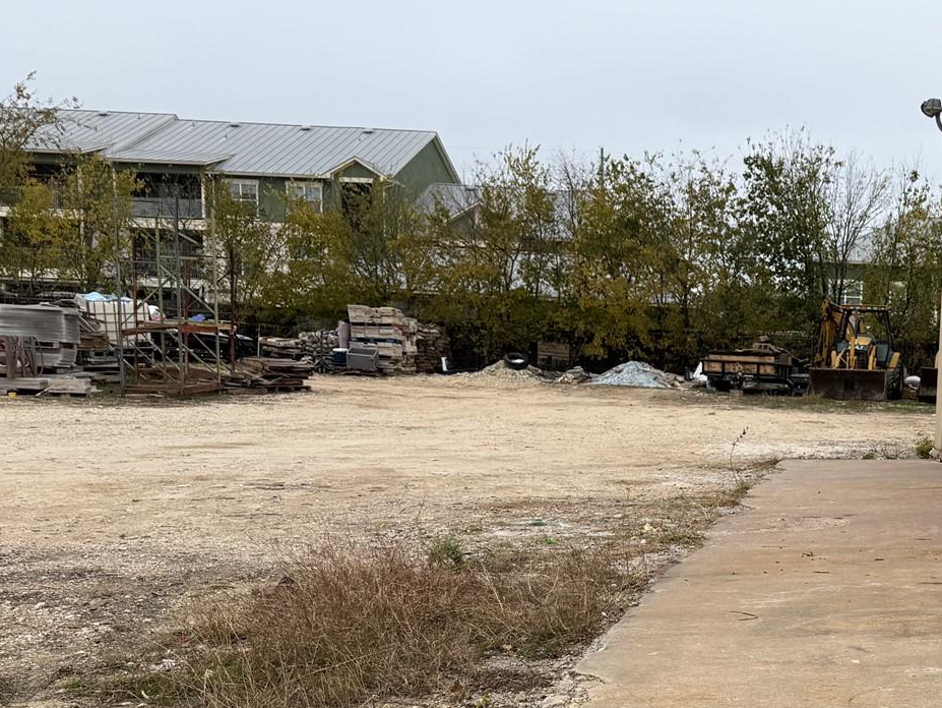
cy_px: 601
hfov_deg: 33.8
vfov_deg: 26.8
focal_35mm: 53
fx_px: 1443
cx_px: 883
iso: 80
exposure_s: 1/1653
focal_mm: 6.76
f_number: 1.78
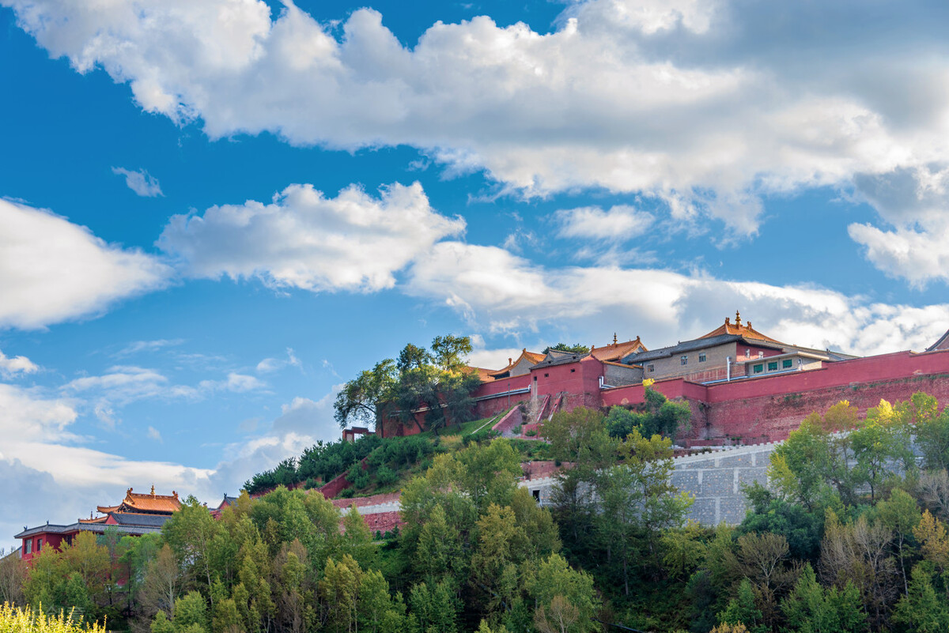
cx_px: 474
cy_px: 316
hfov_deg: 23.9
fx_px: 2241
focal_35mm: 85
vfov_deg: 16.1
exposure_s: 1/80
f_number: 8
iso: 100
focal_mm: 85
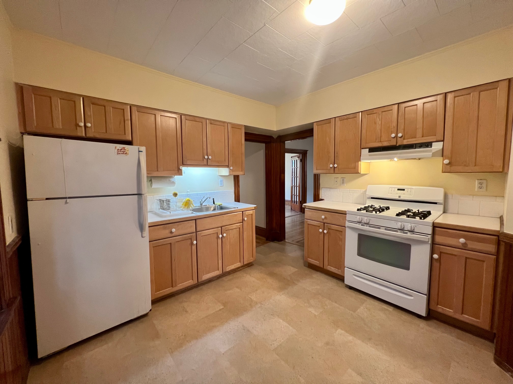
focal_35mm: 13
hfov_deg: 106.2
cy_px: 192
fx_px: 193
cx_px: 256
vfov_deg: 89.9
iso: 160
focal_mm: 1.57
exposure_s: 1/60
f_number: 1.8
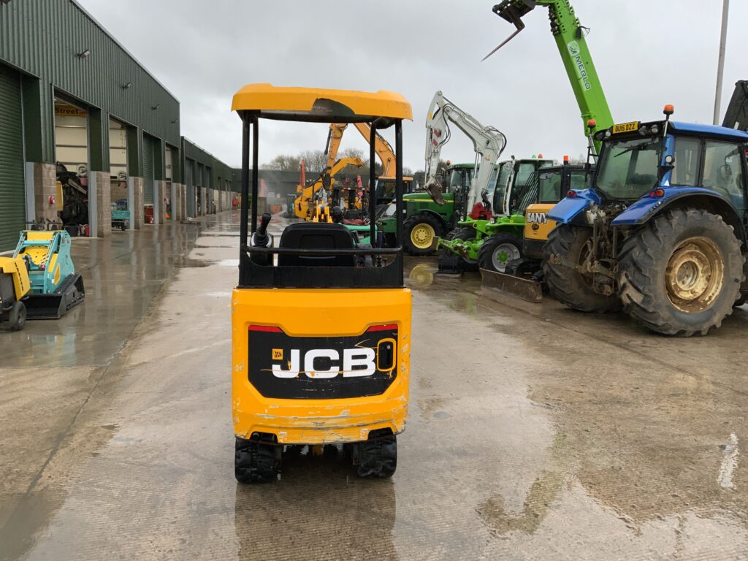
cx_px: 374
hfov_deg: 61.7
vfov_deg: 48.2
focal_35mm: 29
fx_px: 627
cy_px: 280
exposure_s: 1/120
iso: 64
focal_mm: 3
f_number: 1.8
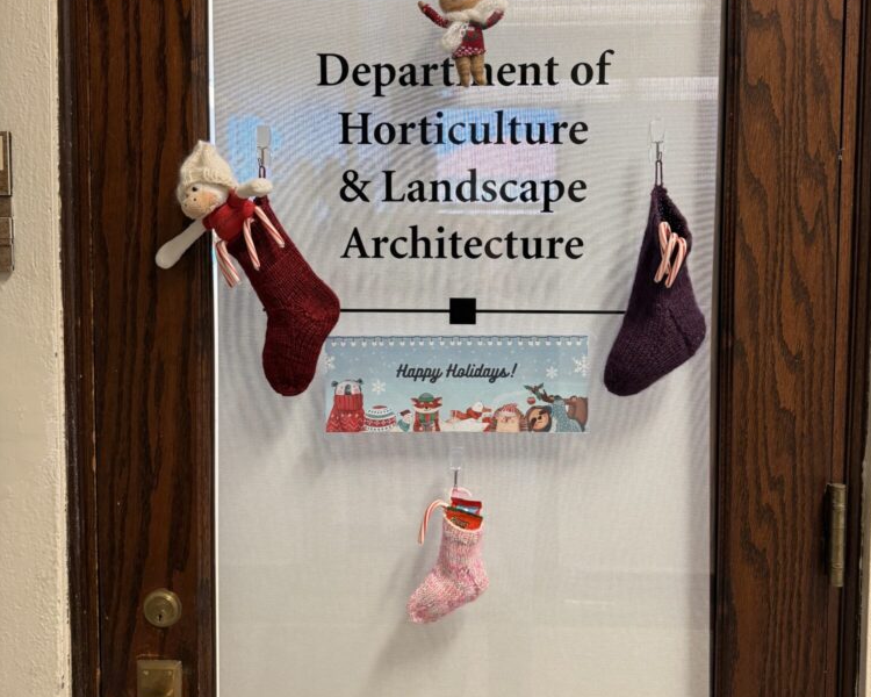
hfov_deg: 55.7
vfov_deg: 45.7
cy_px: 299
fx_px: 825
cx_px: 442
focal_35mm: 32
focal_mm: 6.76
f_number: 1.78
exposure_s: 1/56
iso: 250
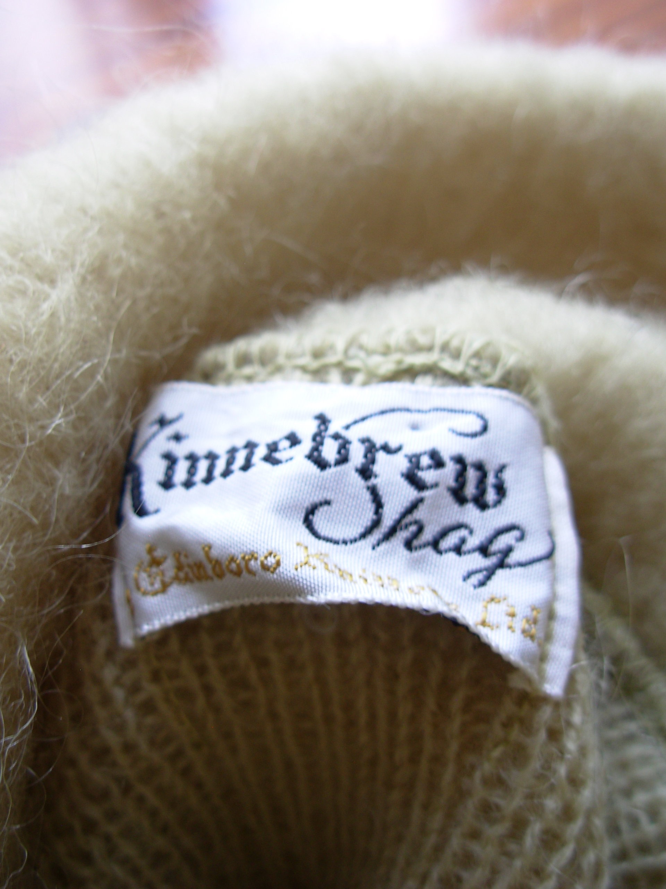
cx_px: 333
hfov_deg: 37.7
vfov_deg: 49.0
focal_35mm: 38
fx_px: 975
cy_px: 444
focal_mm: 6.3
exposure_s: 1/13.8
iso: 50
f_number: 2.9
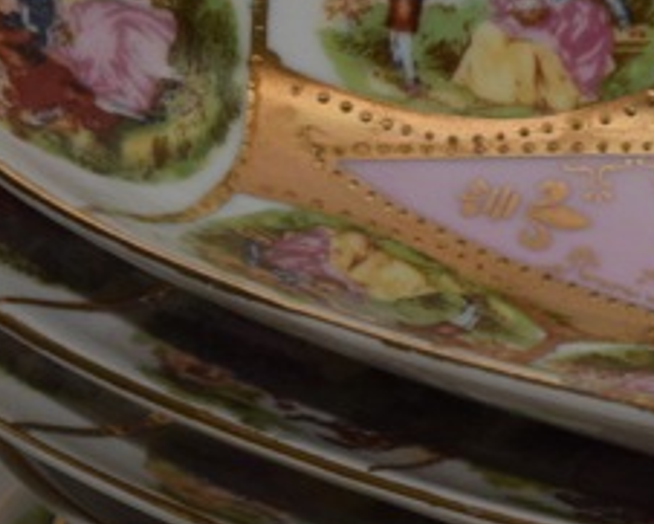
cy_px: 372
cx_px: 1169
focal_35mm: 343
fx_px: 6643
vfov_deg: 4.5
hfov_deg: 5.5
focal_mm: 55
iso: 800
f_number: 5.6
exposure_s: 1/100
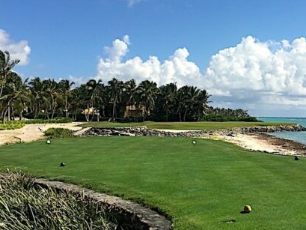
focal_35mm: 51
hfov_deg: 36.3
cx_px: 242
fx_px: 451
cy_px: 111
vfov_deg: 28.6
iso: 25
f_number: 2.2
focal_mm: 4.15
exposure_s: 1/2849
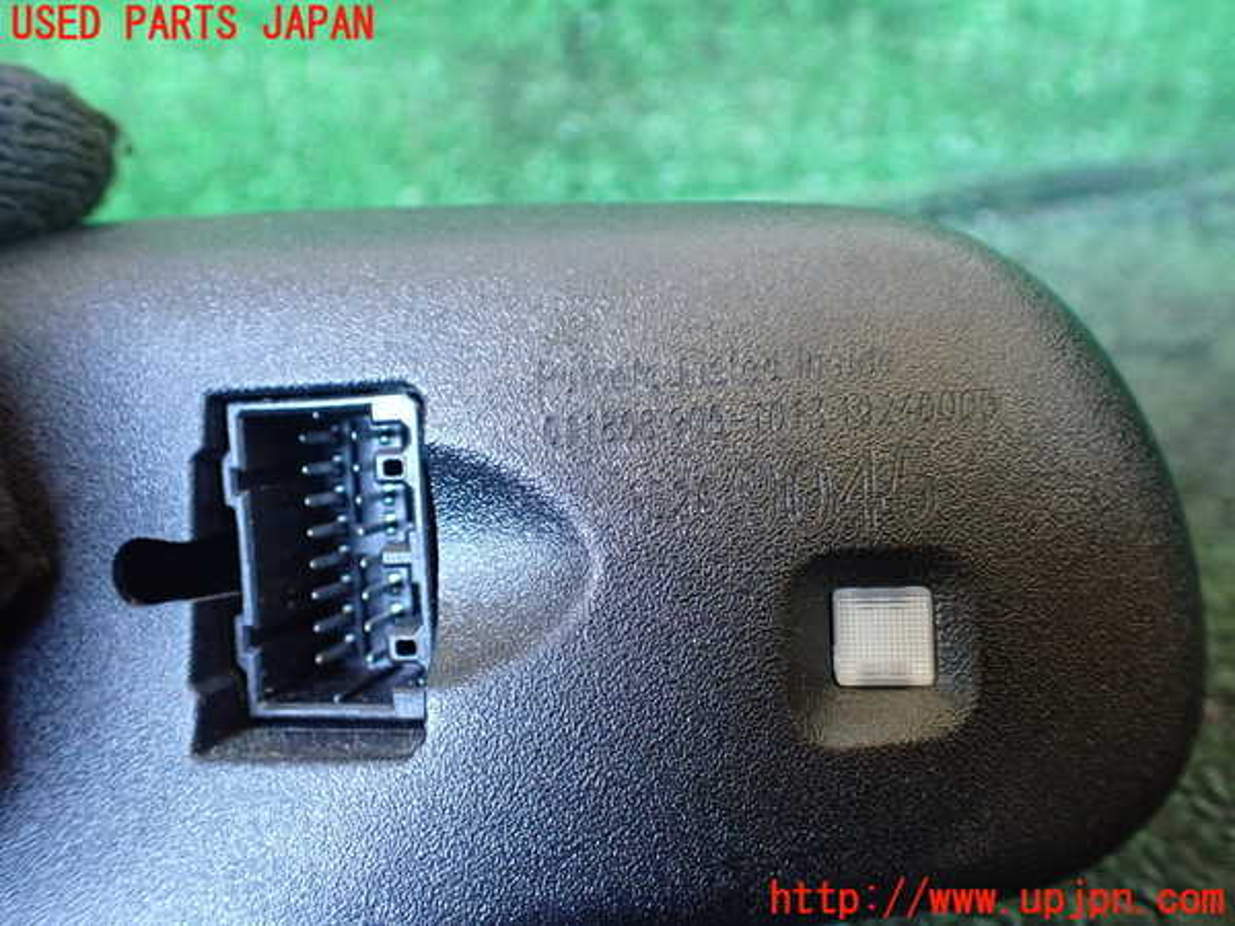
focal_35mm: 30
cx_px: 618
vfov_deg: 46.8
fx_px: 1070
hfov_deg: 60.0
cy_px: 463
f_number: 2.3
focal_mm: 5.4
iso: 800
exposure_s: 1/40
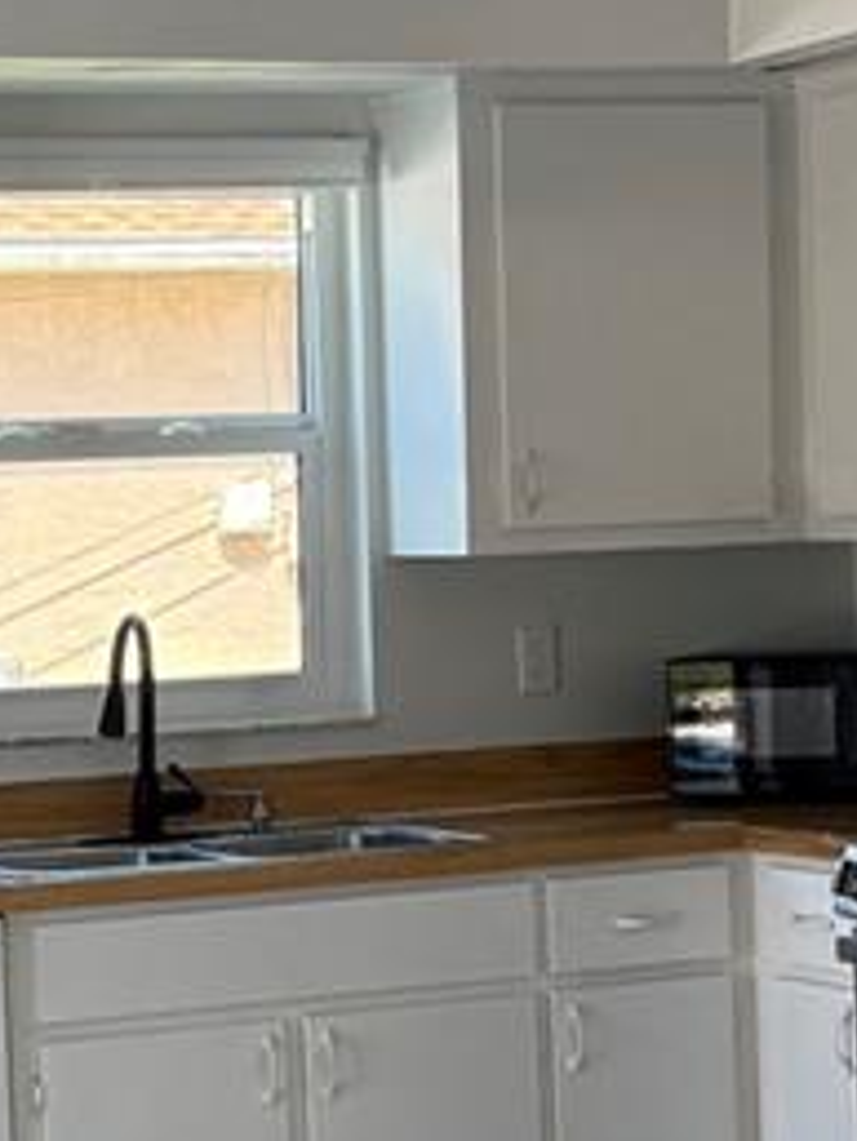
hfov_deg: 13.1
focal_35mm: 112
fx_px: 3694
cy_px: 875
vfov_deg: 17.4
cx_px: 129
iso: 125
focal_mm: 6.76
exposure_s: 1/243
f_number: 1.78
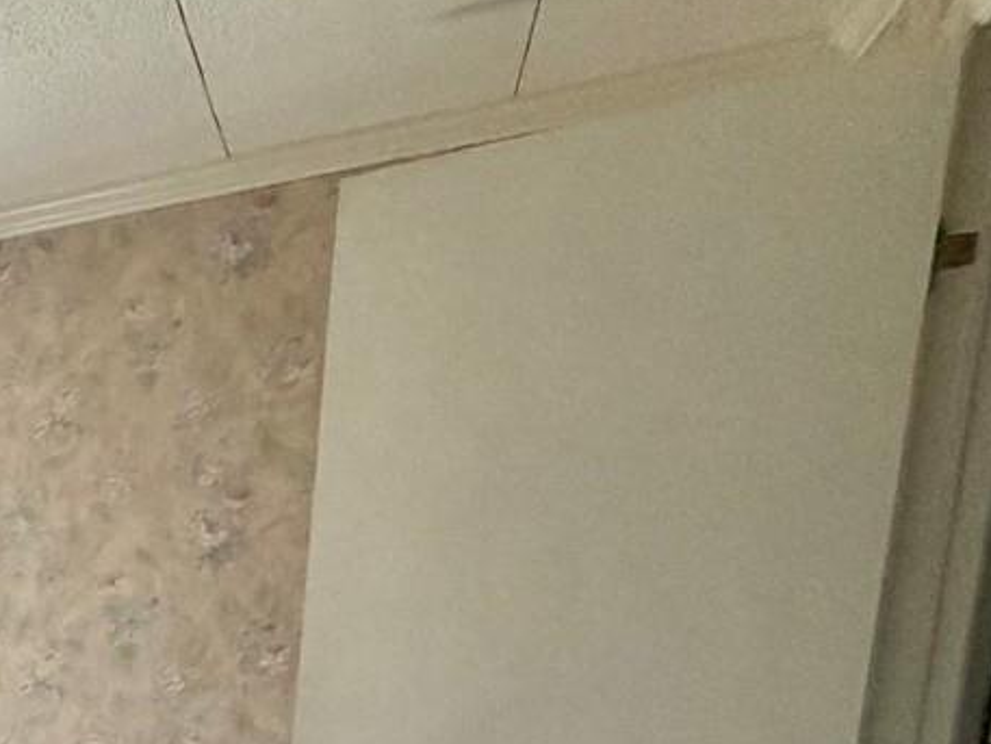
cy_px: 924
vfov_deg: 26.0
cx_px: -700
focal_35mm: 49
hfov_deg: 23.8
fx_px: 1403
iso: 200
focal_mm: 2.22
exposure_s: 1/120
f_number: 2.2
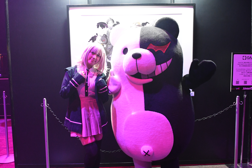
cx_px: 126
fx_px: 252
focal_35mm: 36
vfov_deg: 36.9
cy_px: 84
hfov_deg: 53.1
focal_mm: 24
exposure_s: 1/60
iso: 4500
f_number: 8
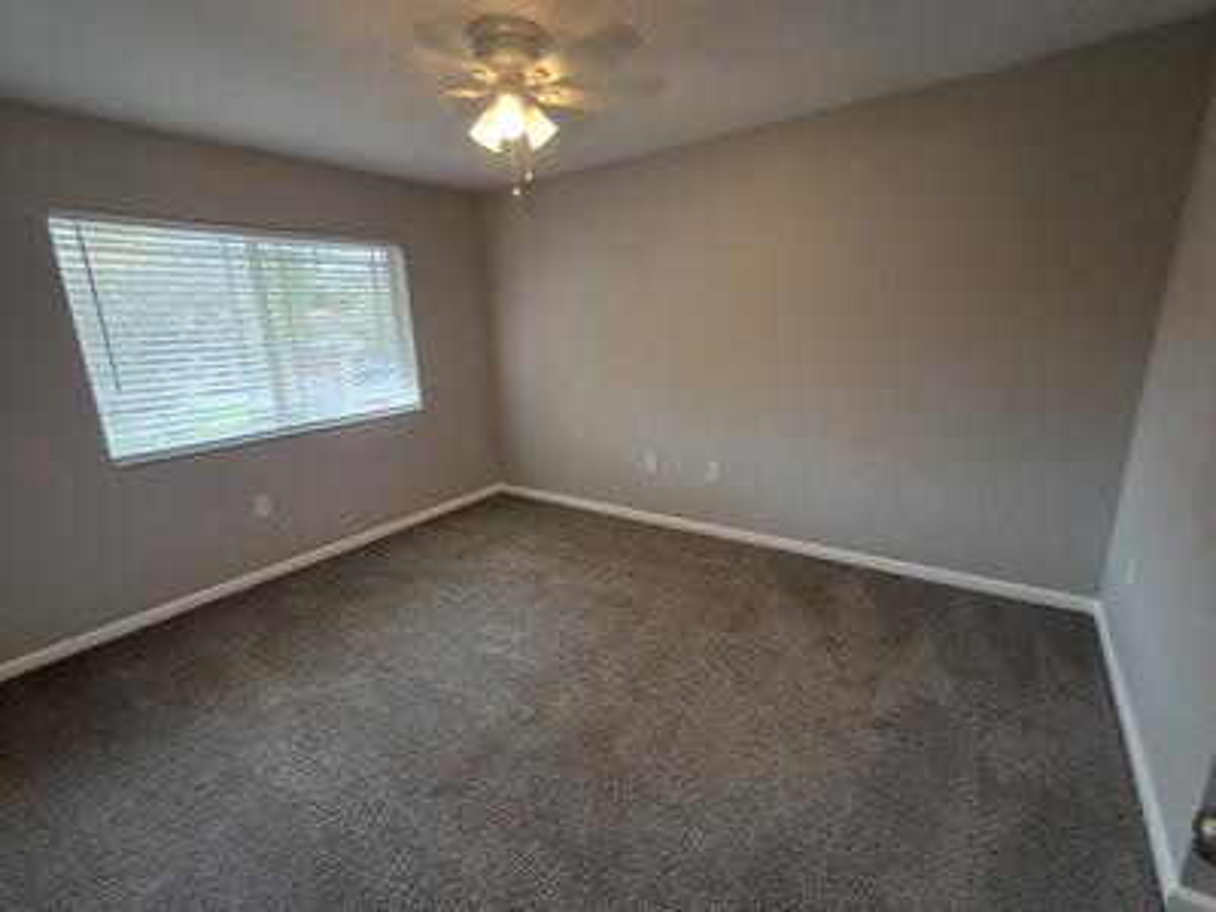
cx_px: 608
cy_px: 456
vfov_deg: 78.1
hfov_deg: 94.5
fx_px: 562
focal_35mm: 16
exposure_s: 1/40
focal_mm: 1.64
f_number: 2.2
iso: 50
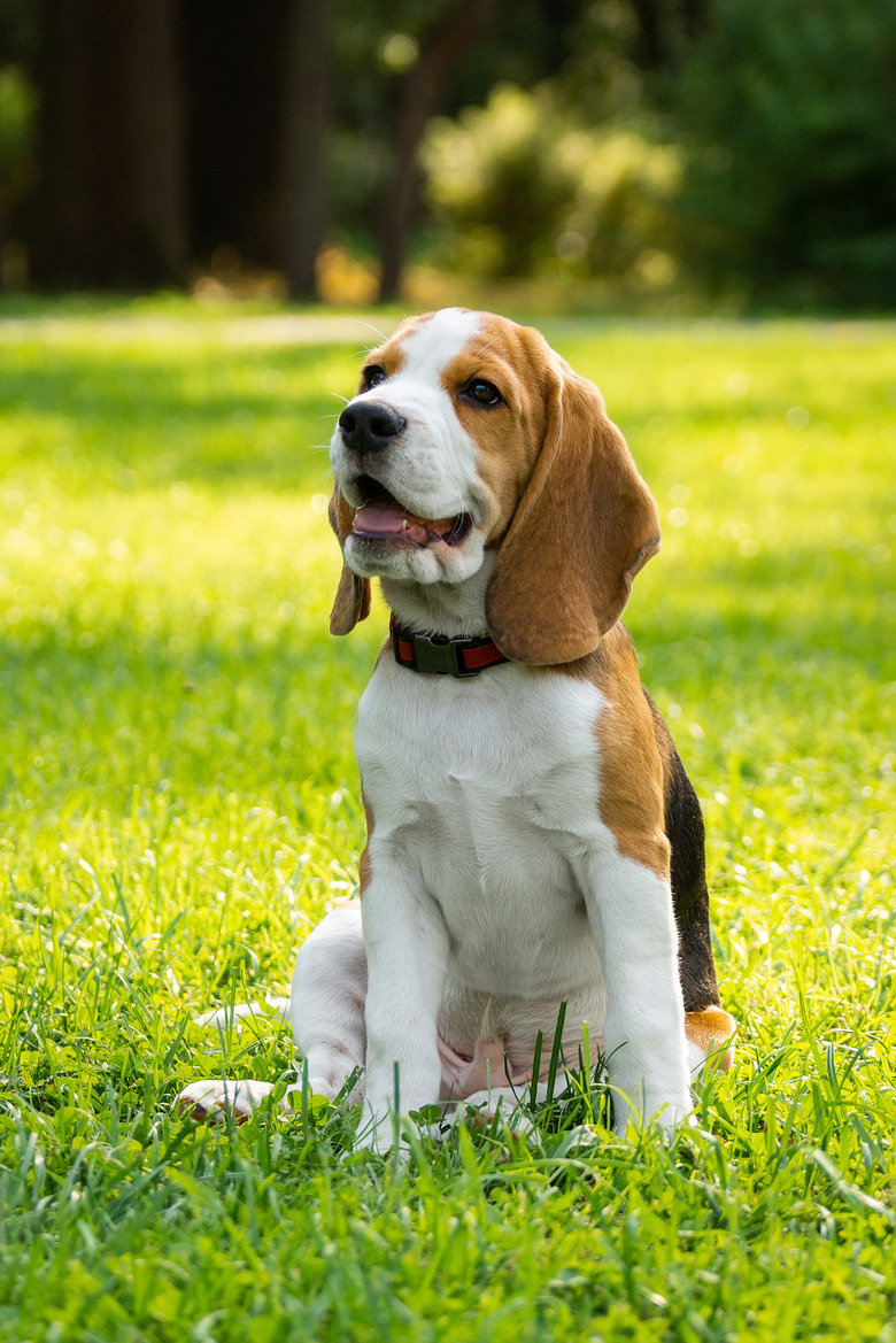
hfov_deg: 9.2
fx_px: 5596
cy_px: 672
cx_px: 448
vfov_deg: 13.7
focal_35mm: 150
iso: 250
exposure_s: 1/500
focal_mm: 100
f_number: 5.6
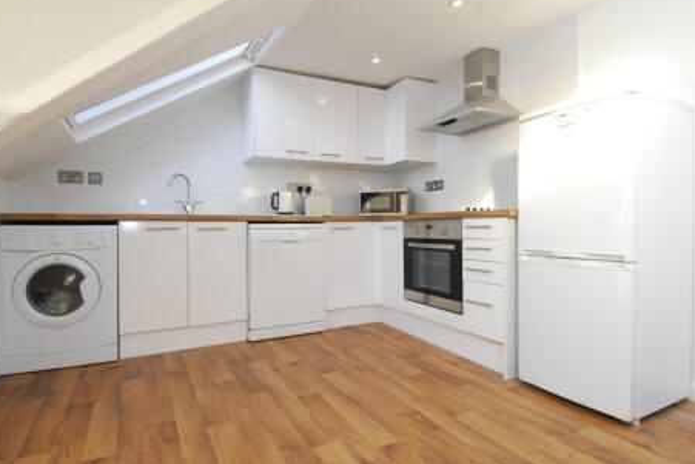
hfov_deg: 86.8
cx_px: 331
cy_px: 221
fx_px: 367
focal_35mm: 19
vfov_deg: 64.6
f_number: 6.3
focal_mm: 12
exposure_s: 1/100
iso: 640
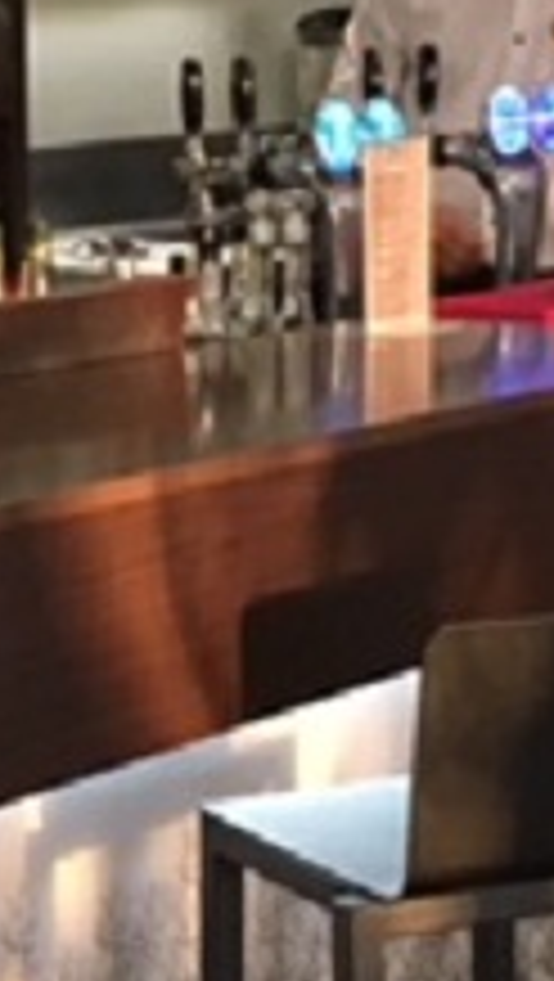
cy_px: 308
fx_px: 3205
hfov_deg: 9.8
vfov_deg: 17.4
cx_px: 5
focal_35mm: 123
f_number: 2.2
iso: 200
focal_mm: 4.15
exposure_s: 1/25
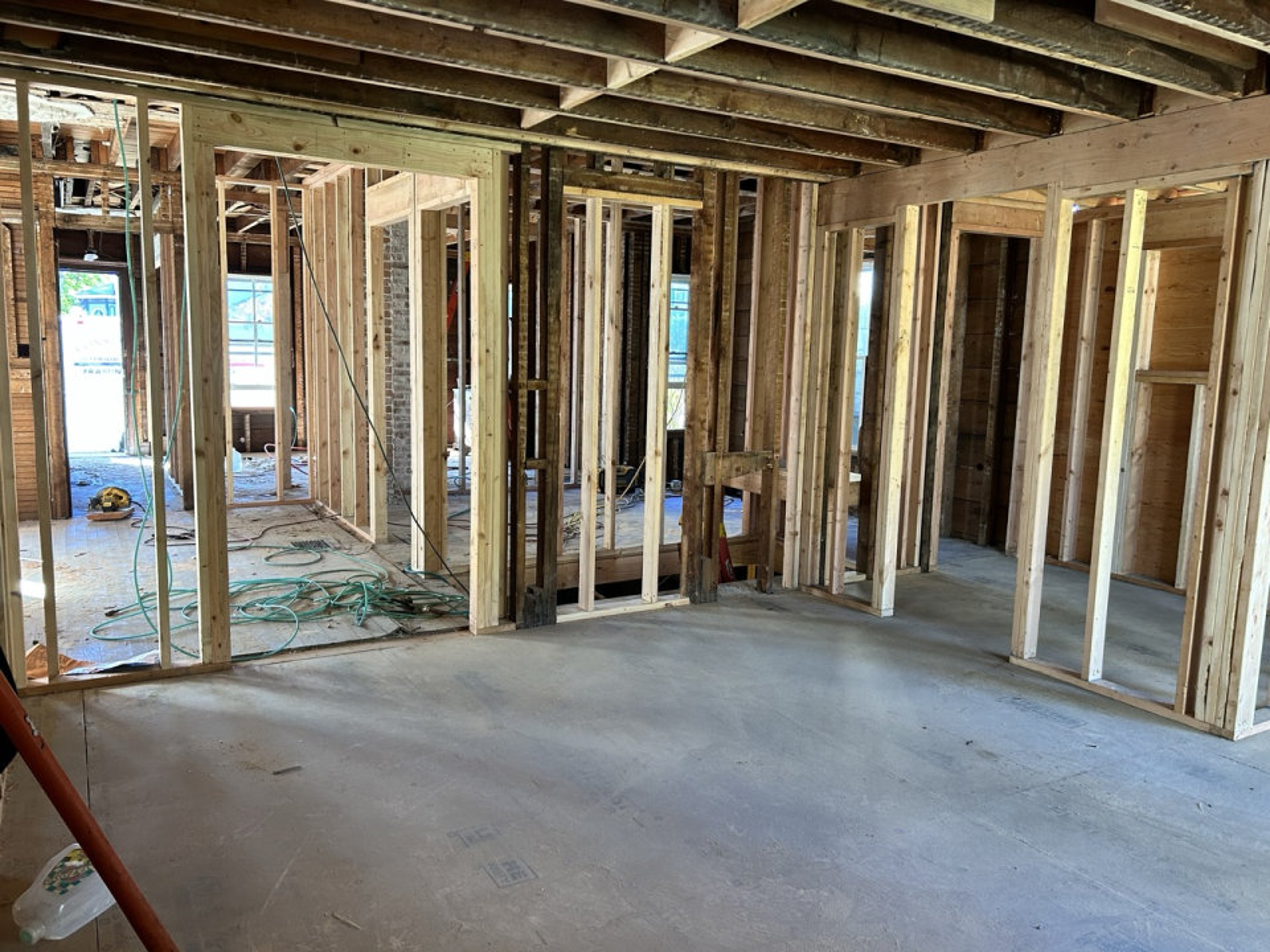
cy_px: 476
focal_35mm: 26
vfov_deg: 53.1
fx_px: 954
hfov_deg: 67.3
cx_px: 635
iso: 125
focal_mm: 5.7
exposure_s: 1/69
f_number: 1.5
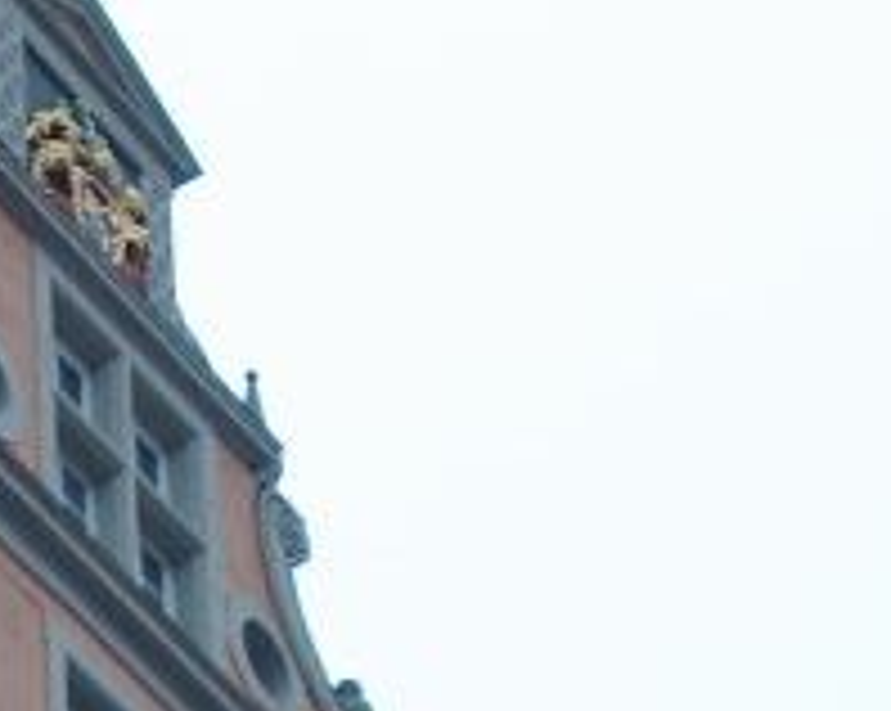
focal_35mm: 237
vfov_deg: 6.5
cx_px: -225
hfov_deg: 8.1
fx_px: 6244
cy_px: 932
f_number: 5.6
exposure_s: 1/10.7
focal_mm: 12.52
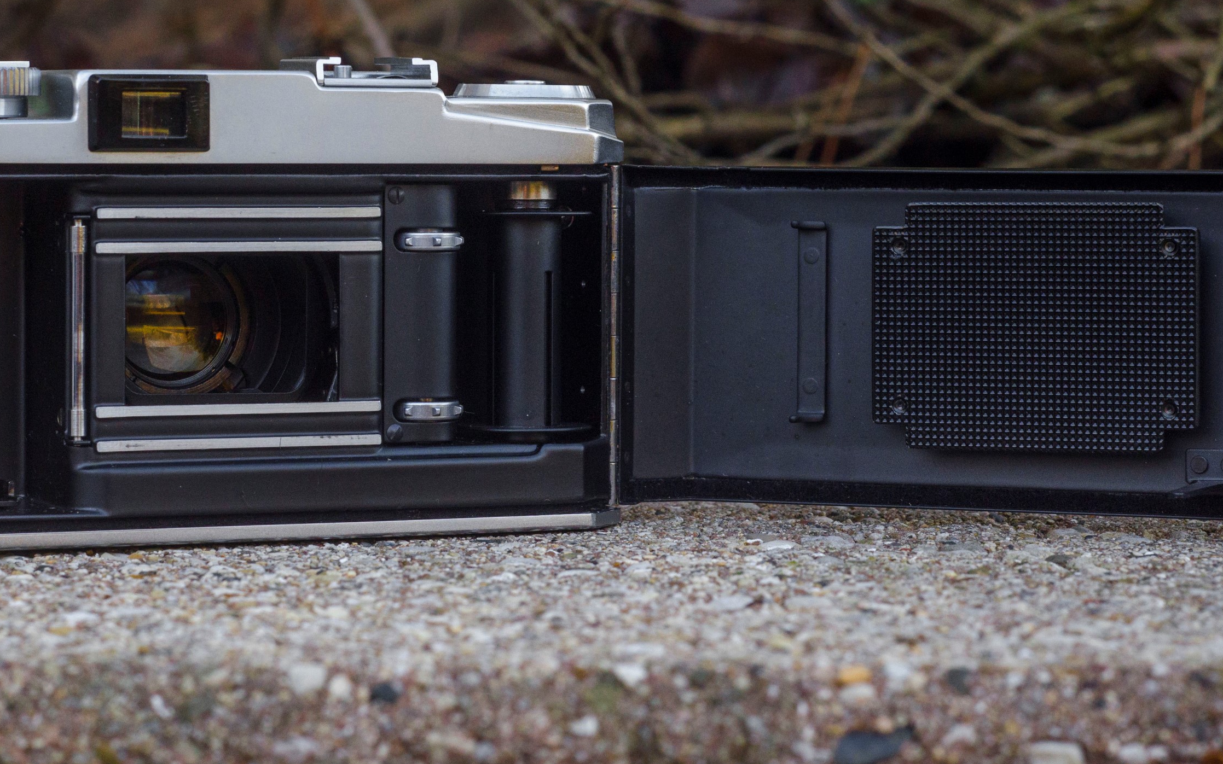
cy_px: 256
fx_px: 2389
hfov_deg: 28.7
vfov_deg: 18.1
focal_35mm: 72
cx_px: 595
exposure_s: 1/160
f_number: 3.5
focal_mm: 35
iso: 500
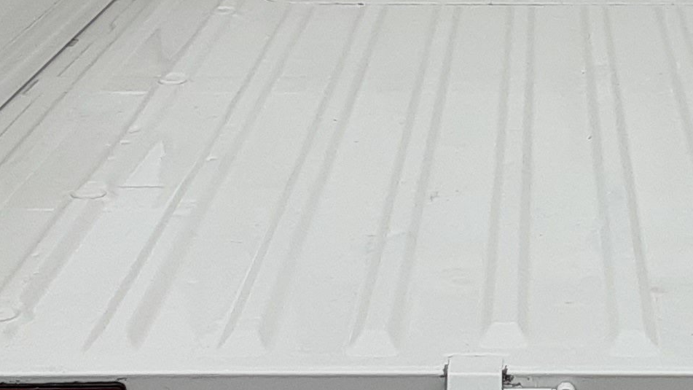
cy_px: 62
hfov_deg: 20.9
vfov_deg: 11.9
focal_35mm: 101
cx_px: 557
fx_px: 1856
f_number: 1.9
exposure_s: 1/110
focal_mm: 2.91
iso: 40
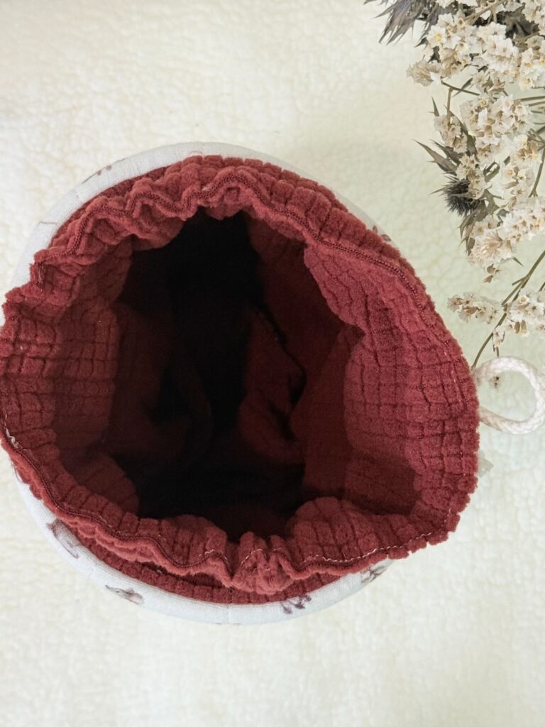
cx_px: 272
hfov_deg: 30.3
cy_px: 364
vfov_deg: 39.7
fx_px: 1008
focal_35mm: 48
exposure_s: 1/60
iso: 125
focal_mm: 6.76
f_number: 1.78
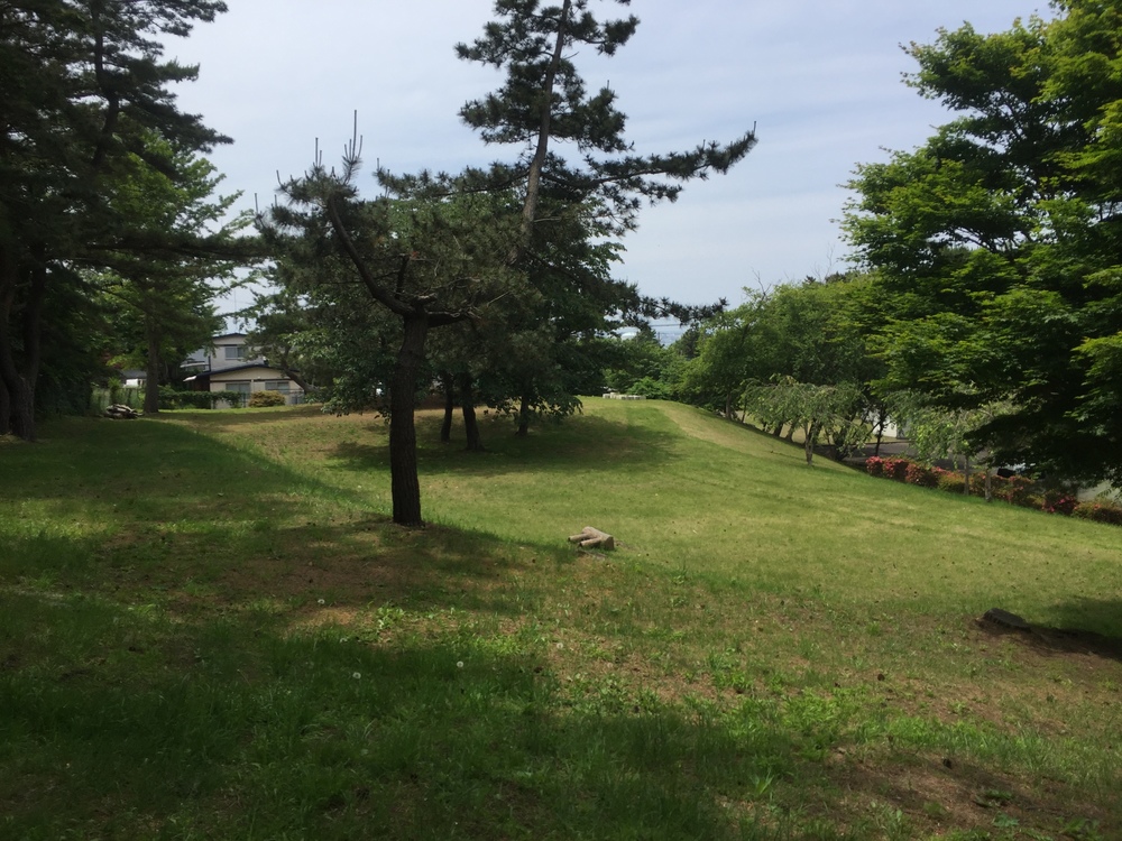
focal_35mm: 29
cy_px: 420
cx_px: 561
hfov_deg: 61.7
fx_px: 940
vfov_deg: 48.2
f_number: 2.2
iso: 32
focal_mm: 4.15
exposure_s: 1/1721
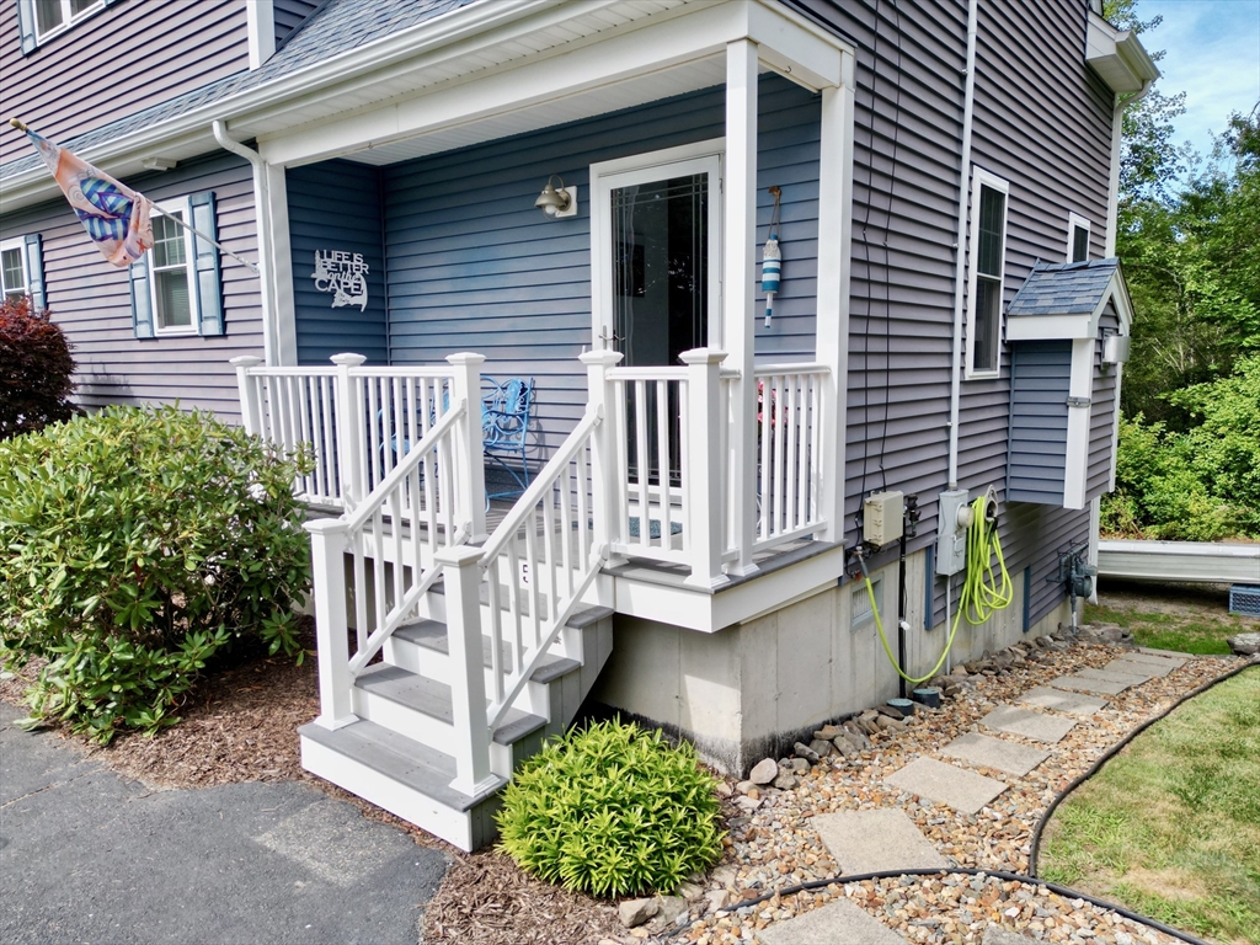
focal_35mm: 24
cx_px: 630
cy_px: 472
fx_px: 874
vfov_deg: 56.8
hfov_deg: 71.6
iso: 140
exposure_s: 1/2000
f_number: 1.7
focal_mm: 6.72
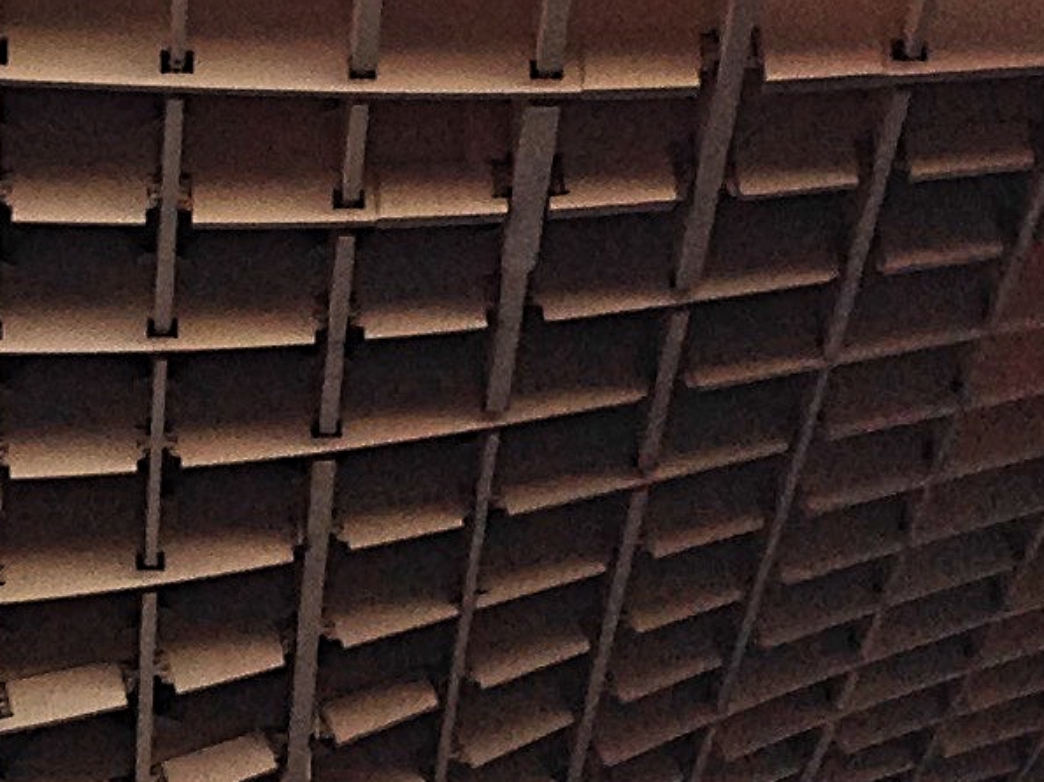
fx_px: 5458
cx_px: 435
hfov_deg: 10.9
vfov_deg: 8.2
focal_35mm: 181
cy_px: 461
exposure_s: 1/176
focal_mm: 4.12
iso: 50
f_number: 2.4
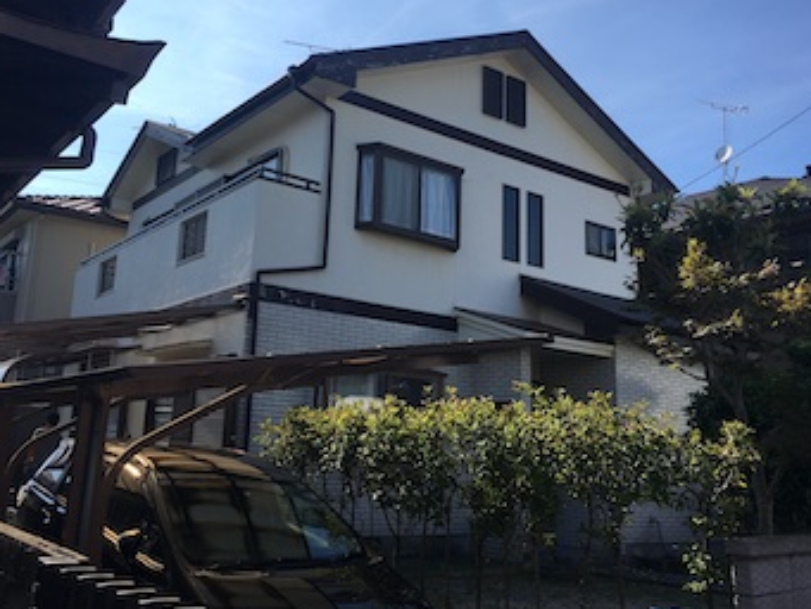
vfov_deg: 41.8
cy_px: 274
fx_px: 797
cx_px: 366
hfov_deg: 53.9
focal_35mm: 34
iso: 25
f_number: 2.2
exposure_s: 1/1374
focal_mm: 4.15
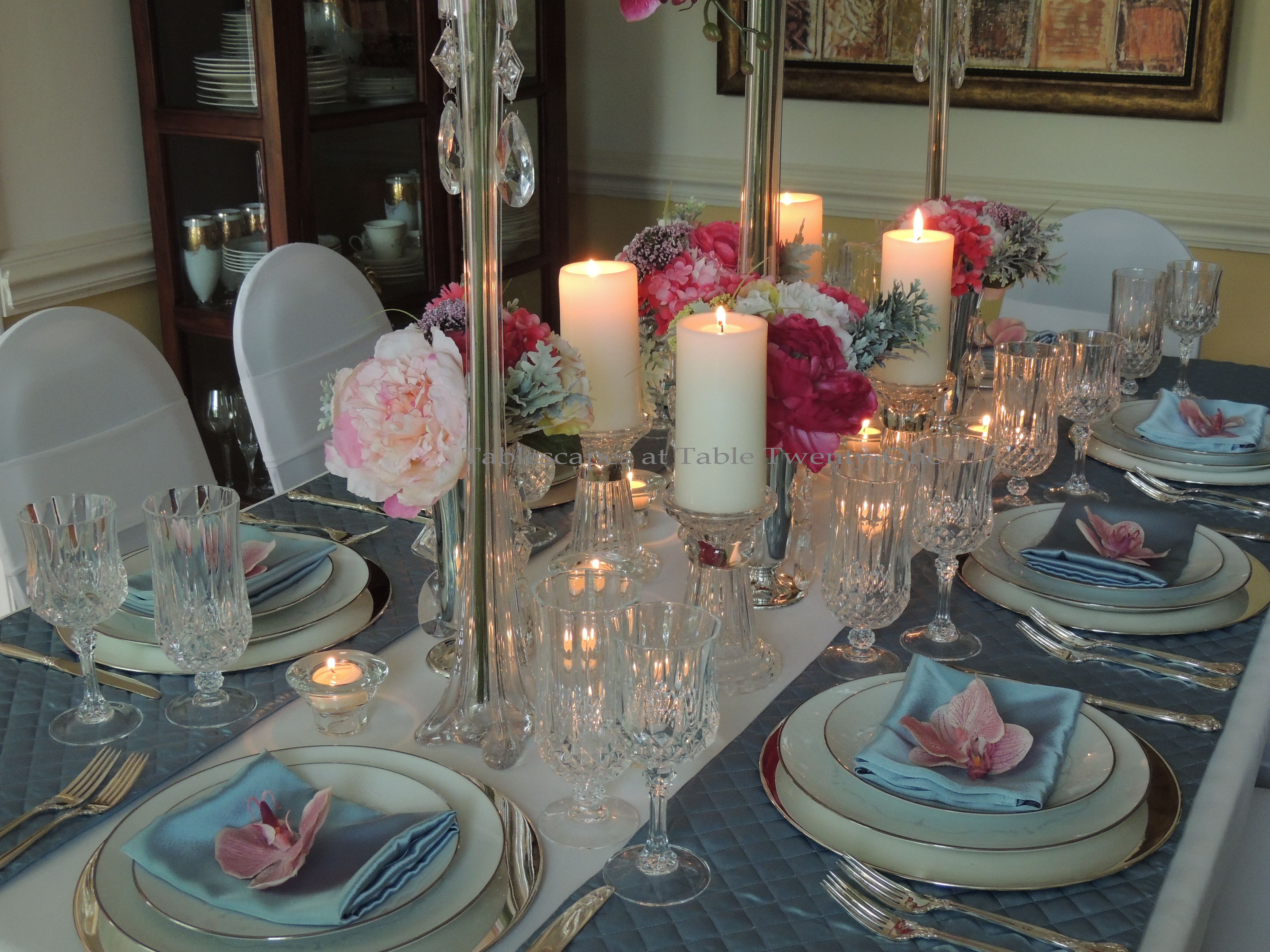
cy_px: 476
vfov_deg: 33.6
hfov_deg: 43.9
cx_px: 635
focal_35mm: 43
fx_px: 1578
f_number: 3.4
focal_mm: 7.6
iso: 400
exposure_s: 1/30
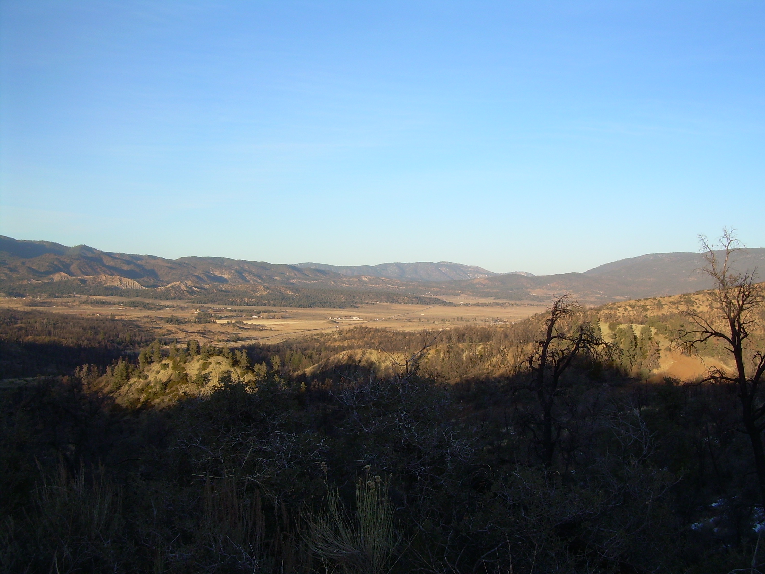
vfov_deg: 37.7
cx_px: 382
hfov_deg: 49.0
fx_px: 840
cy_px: 287
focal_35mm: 38
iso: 50
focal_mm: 6.3
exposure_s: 1/250
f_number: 4.6
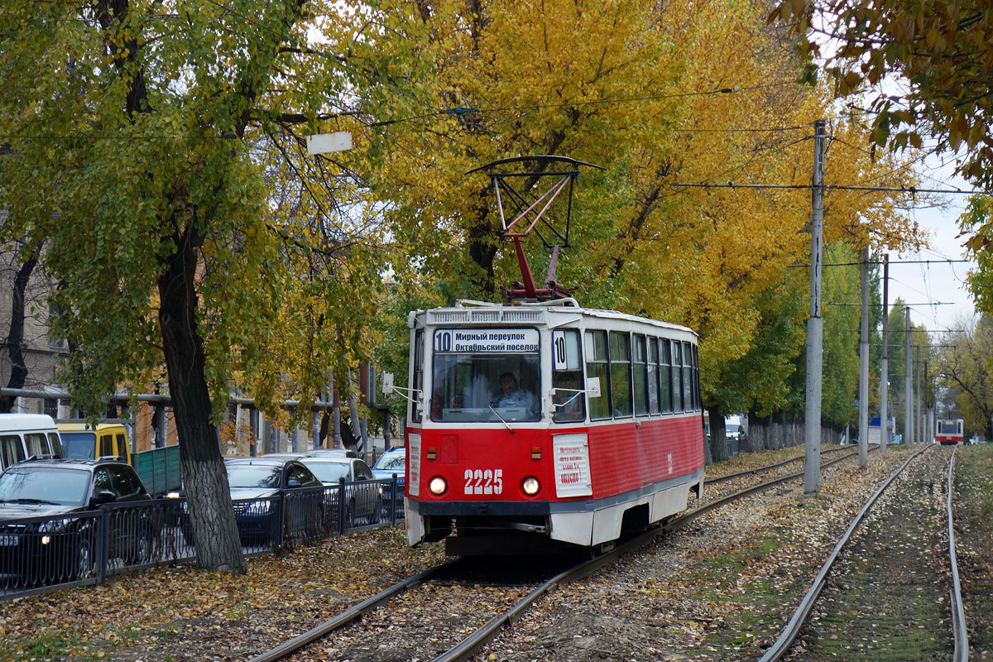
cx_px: 496
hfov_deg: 26.3
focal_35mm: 77
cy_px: 331
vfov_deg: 17.7
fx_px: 2124
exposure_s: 1/500
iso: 320
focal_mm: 28.5
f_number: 4
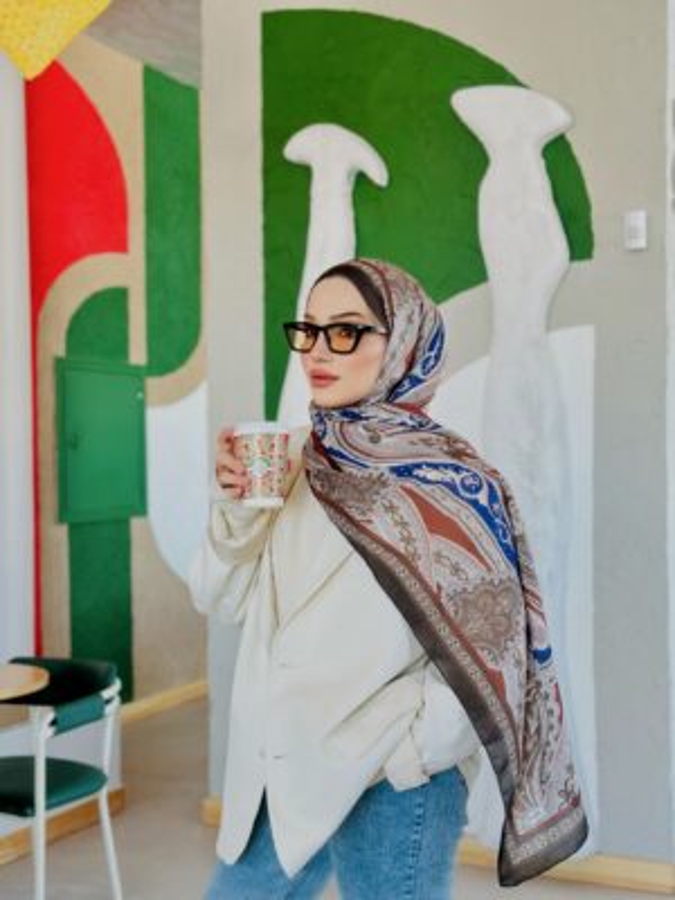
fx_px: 1248
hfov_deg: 30.3
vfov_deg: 39.7
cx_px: 338
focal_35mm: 48
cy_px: 450
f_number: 1.78
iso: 80
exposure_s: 1/100
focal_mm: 6.86
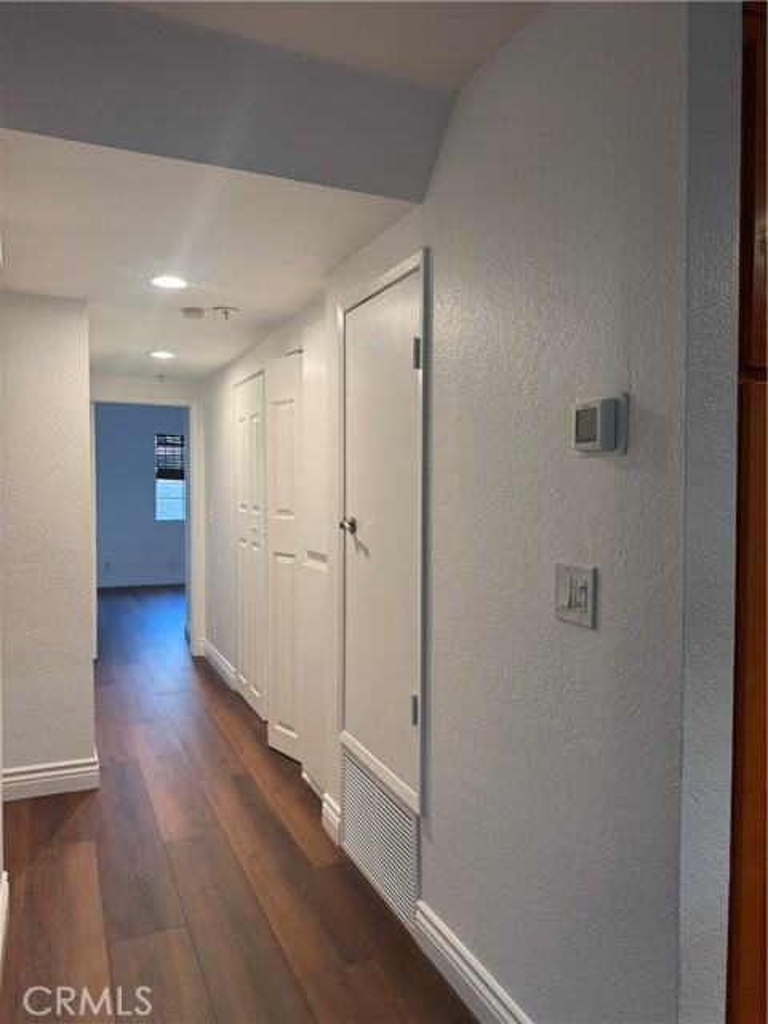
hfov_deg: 56.8
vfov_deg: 71.6
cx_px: 384
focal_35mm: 24
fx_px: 710
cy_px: 512
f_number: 1.78
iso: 160
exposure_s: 1/60
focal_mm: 6.76
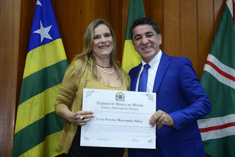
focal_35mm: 70
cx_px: 118
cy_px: 78
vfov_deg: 19.5
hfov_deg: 28.8
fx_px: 457
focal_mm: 70
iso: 1600
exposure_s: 1/125
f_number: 4
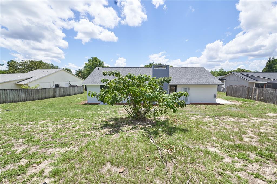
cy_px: 92
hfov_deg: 104.3
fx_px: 108
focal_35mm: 14
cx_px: 138
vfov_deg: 81.2
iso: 100
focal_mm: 14
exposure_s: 1/200
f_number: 7.1
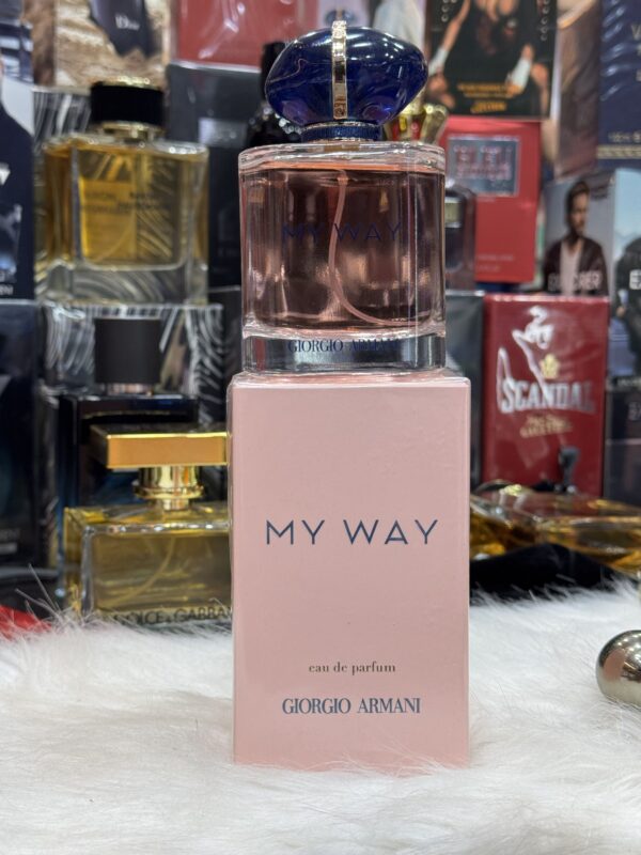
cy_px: 428
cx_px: 320
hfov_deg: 30.3
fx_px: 1185
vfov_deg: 39.7
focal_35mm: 48
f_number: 1.78
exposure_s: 1/100
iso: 100
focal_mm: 6.76
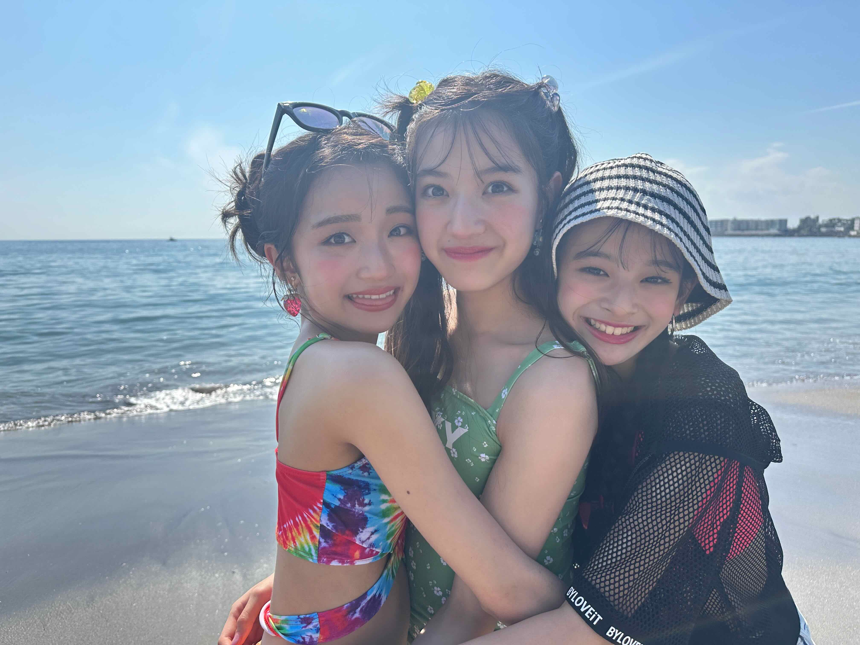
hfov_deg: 71.6
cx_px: 430
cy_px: 322
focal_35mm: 24
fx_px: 596
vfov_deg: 56.8
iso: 80
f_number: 1.78
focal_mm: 6.86
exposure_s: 1/3472
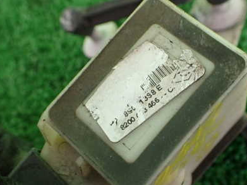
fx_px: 328
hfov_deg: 40.8
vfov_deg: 31.2
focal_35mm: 46
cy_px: 126
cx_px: 162
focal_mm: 5.4
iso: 800
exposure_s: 1/60
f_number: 2.3
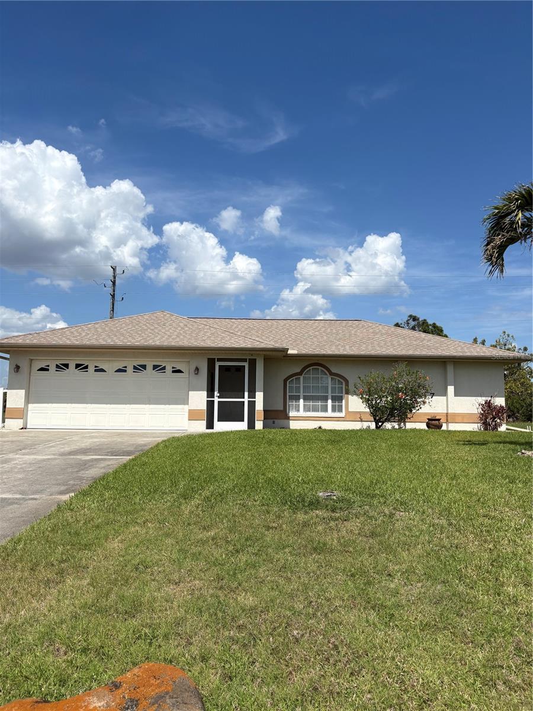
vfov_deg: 67.3
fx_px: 534
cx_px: 266
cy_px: 356
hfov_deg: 53.1
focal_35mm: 26
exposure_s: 1/6329
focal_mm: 5.96
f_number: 1.6
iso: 50
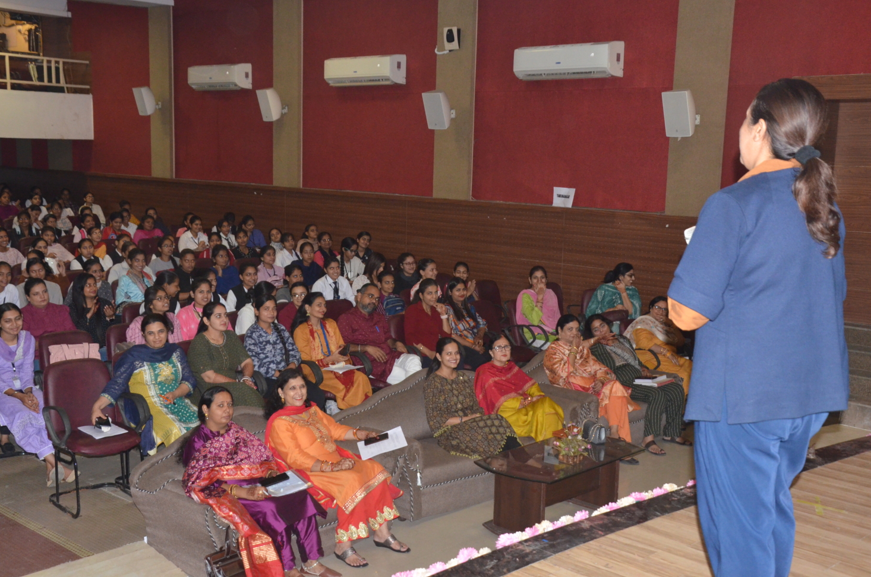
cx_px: 421
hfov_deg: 44.6
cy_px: 279
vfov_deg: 30.4
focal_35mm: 44
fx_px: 1062
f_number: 6.3
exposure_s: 1/60
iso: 2200
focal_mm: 28
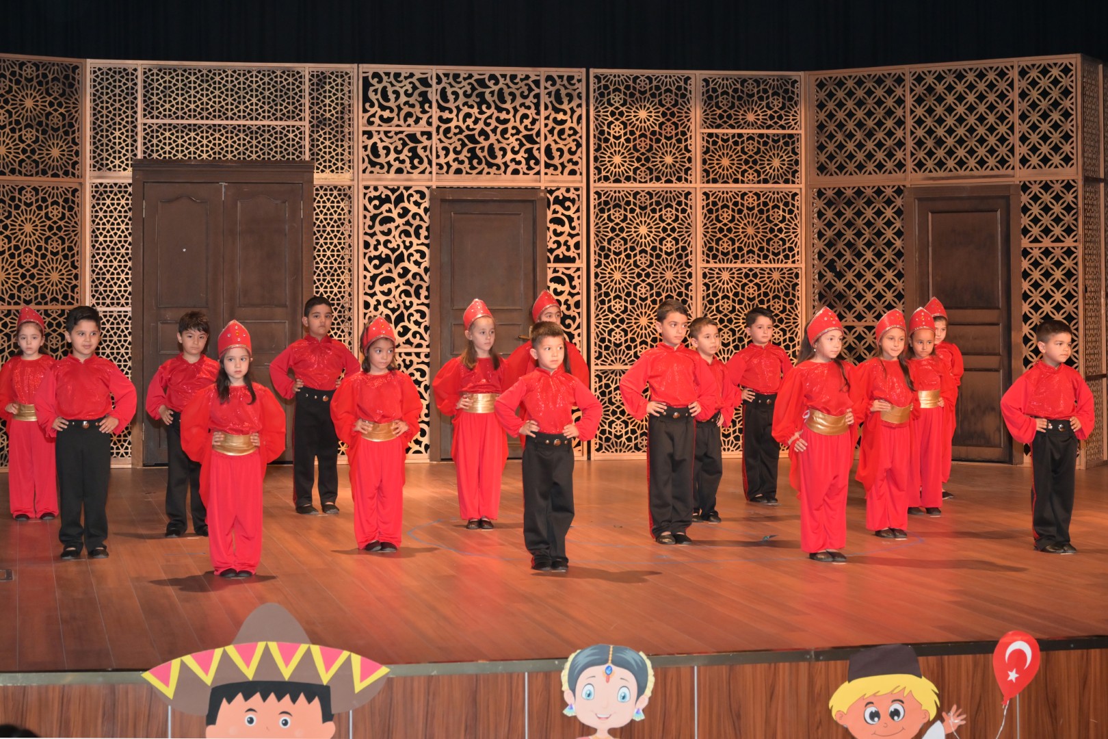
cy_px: 370
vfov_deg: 28.6
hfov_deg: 41.9
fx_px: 1446
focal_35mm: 47
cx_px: 554
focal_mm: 47
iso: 1000
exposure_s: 1/160
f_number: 4.5
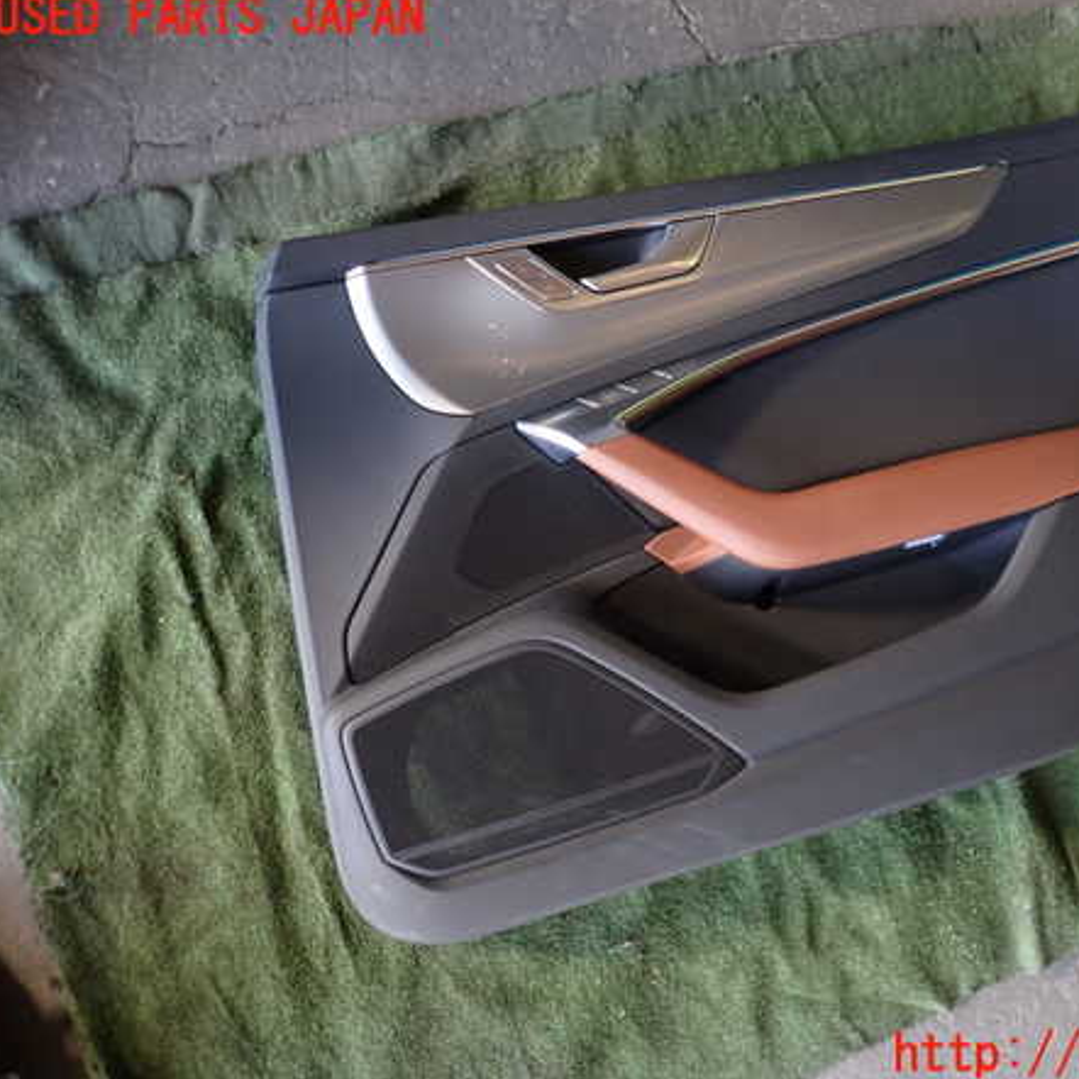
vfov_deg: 54.0
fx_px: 1058
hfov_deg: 53.1
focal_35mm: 30
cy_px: 537
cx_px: 713
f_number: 2
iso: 125
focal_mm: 4.5
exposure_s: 1/60
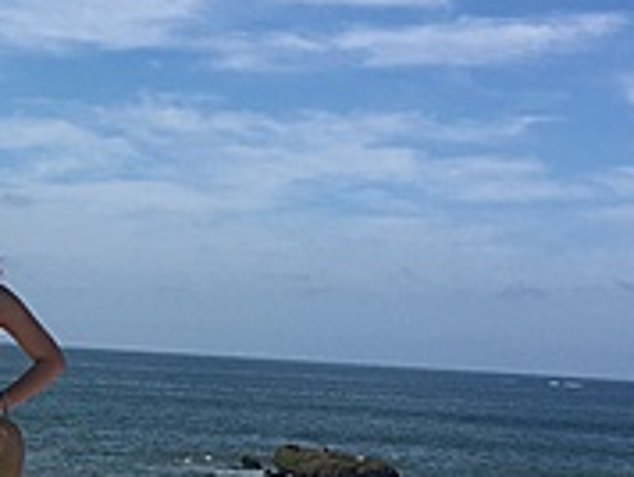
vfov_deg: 14.3
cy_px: 267
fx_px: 1907
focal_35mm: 104
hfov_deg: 18.2
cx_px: -71
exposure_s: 1/2849
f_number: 2.2
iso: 25
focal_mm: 4.15
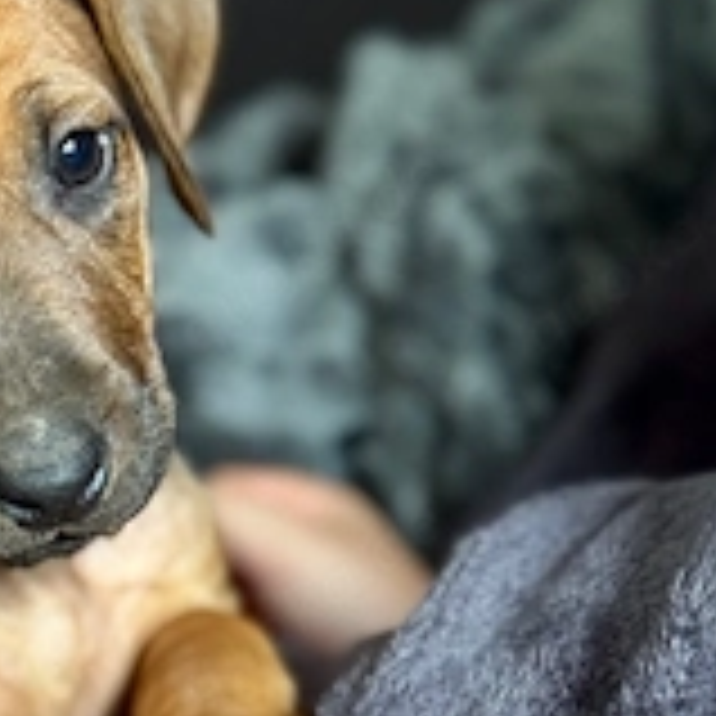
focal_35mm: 107
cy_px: 653
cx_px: 63
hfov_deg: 16.1
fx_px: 2504
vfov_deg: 16.1
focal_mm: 6.76
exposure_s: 1/40
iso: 500
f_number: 1.78
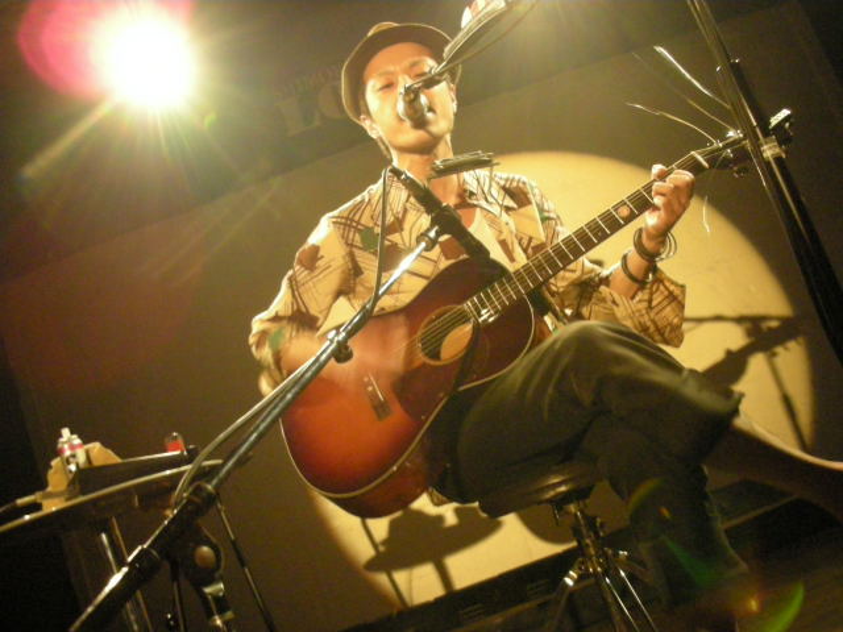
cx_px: 422
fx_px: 852
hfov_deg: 52.6
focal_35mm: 35
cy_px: 316
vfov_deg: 40.7
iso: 531
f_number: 2.8
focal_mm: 5.8
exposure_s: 1/8.1
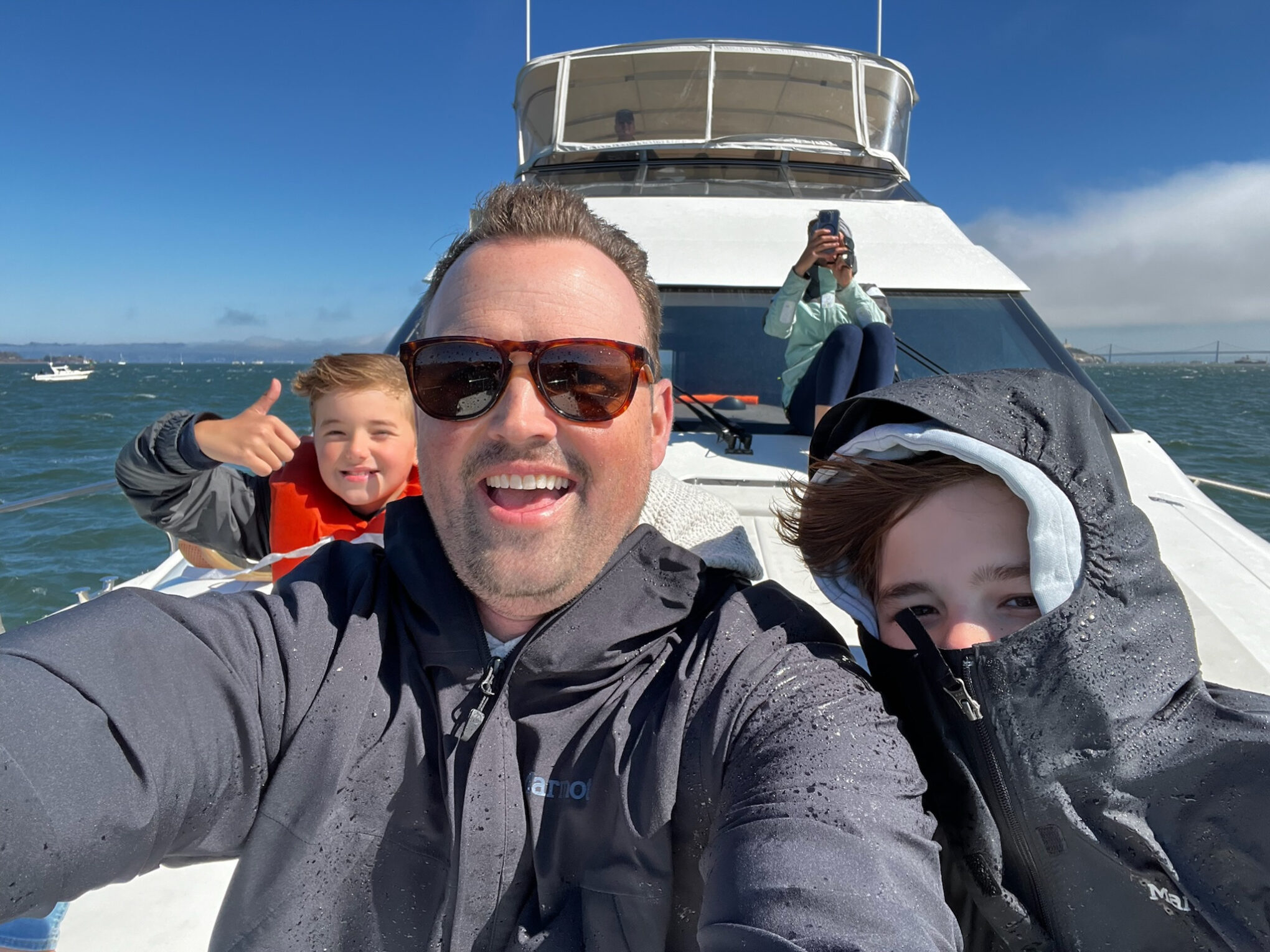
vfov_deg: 58.9
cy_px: 476
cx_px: 635
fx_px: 844
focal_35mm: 23
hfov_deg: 73.9
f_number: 2.2
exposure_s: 1/684
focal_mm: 2.71
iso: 32
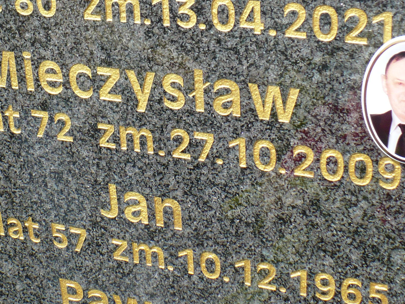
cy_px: 129
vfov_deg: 19.6
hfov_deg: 26.0
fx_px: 877
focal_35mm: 75
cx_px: 189
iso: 100
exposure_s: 1/800
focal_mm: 6.1
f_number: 2.8
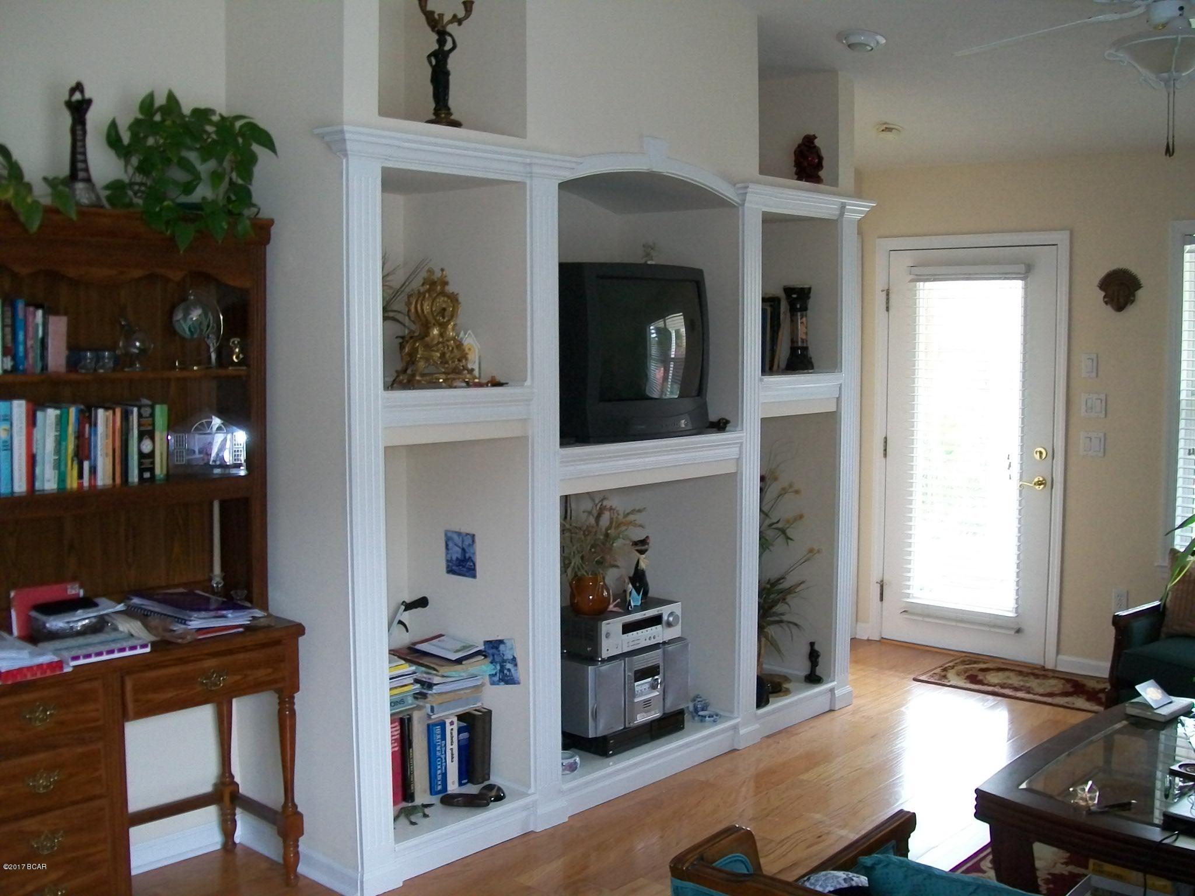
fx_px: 1243
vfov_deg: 39.7
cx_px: 598
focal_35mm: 36
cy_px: 448
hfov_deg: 51.4
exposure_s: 1/30
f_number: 2.7
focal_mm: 6
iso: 160
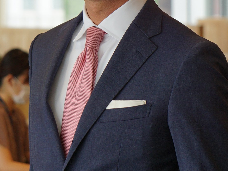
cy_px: 3
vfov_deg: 4.7
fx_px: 2068
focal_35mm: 314
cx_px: 76
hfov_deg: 6.3
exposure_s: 1/125
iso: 320
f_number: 5
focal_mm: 80
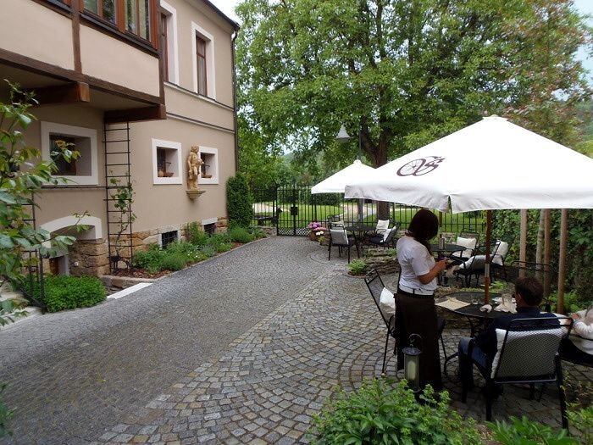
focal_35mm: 24
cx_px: 296
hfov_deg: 71.6
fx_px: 411
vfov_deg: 56.8
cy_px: 222
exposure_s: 1/50
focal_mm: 4.3
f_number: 2.9
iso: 64
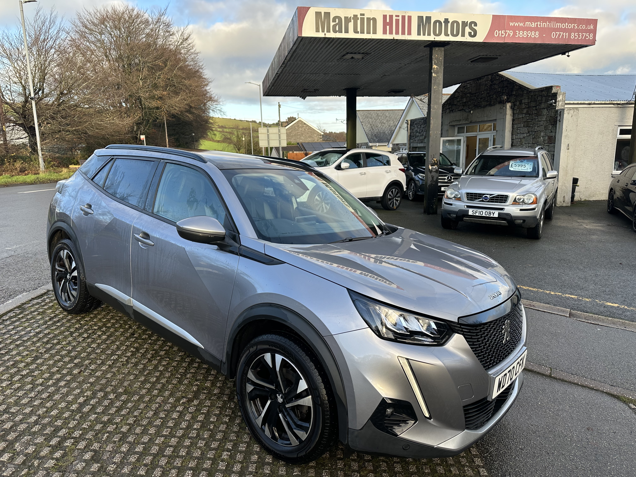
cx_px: 318
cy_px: 238
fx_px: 441
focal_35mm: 24
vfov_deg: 56.8
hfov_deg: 71.6
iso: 80
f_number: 1.78
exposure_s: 1/541
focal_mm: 6.86
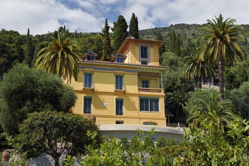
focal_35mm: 50
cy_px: 83
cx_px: 124
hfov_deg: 39.6
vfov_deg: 27.0
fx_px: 346
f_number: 10
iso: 200
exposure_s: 1/320
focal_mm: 50
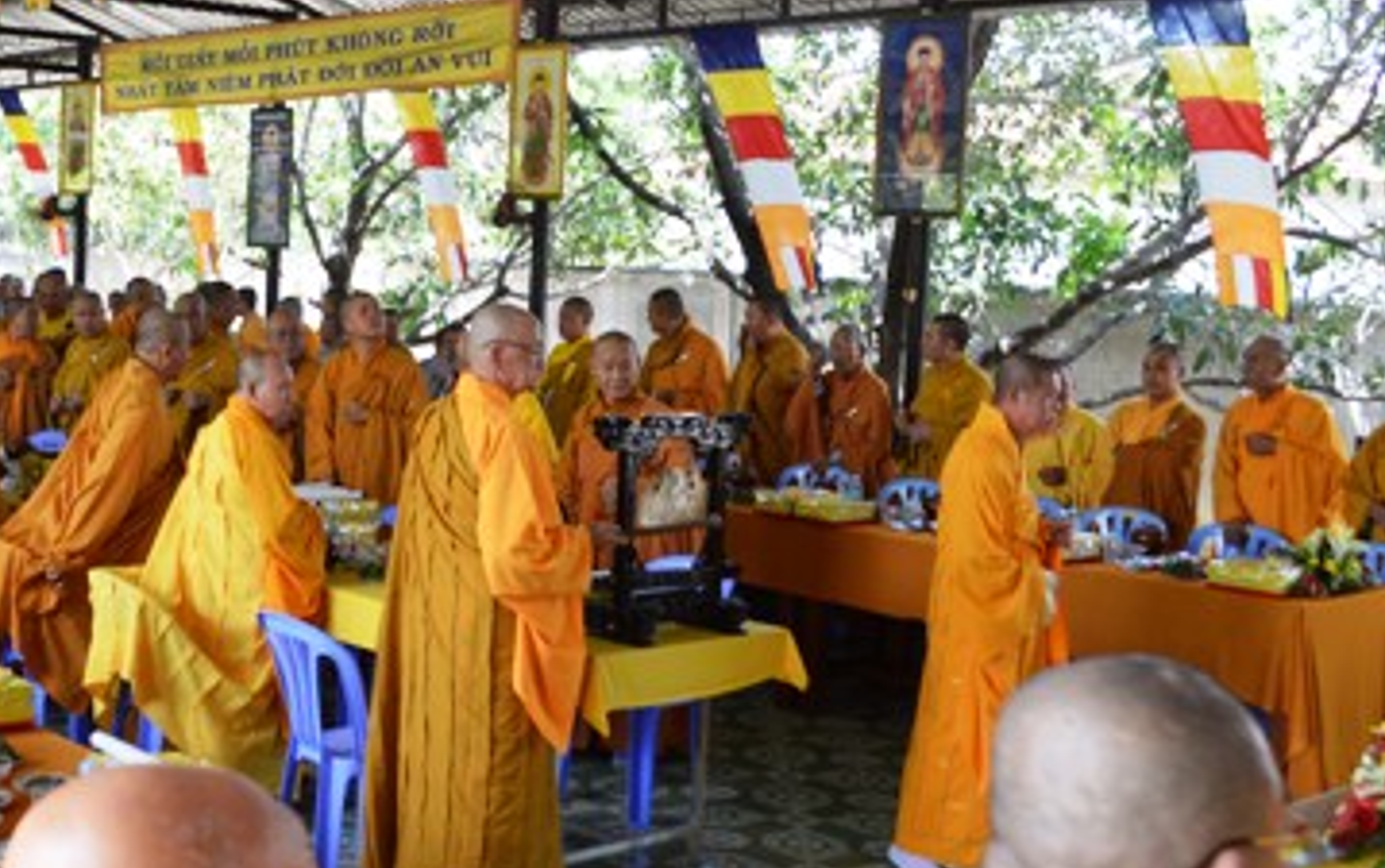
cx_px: 397
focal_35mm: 49
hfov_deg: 40.2
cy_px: 293
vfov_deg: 26.3
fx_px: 1851
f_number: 5
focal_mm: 18
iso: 400
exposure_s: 1/100
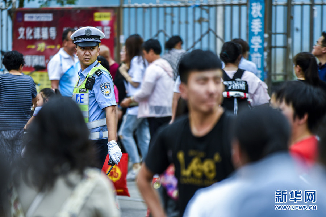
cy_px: 108
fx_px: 1811
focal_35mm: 200
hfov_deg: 10.3
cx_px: 163
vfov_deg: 6.9
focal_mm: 200
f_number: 2.8
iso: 90
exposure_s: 1/250
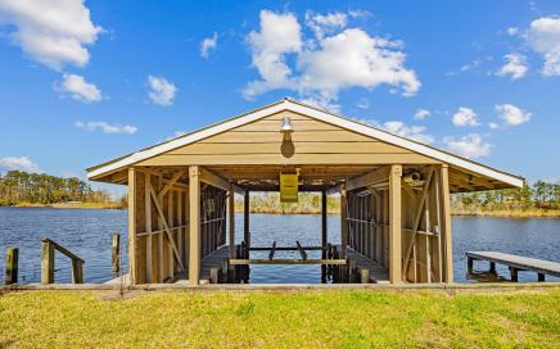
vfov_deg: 59.6
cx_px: 276
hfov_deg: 85.1
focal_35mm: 20
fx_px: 305
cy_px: 183
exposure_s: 1/400
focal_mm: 19
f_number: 8
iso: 100
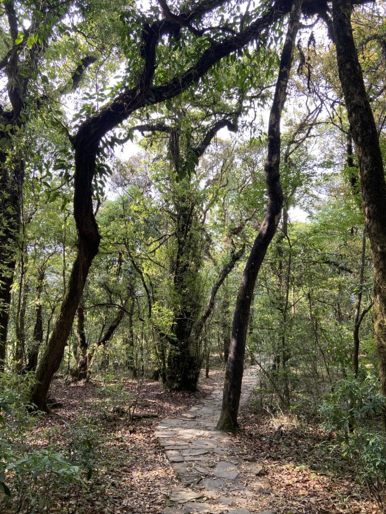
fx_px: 387
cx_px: 193
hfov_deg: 53.1
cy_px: 257
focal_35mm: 26
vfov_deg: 67.3
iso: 40
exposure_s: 1/121
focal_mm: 4.25
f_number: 1.8
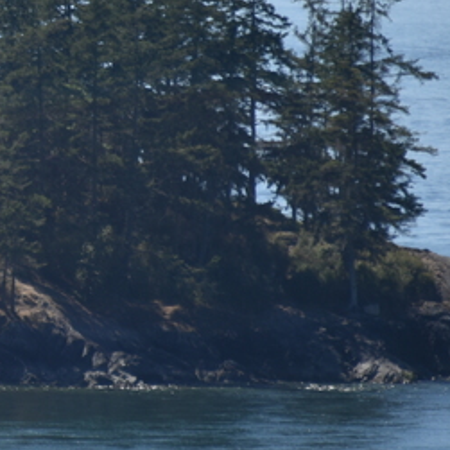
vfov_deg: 1.3
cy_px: 70
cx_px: -249
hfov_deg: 1.3
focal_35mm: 1302
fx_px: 19149
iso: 110
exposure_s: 1/640
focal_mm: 300
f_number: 5.6
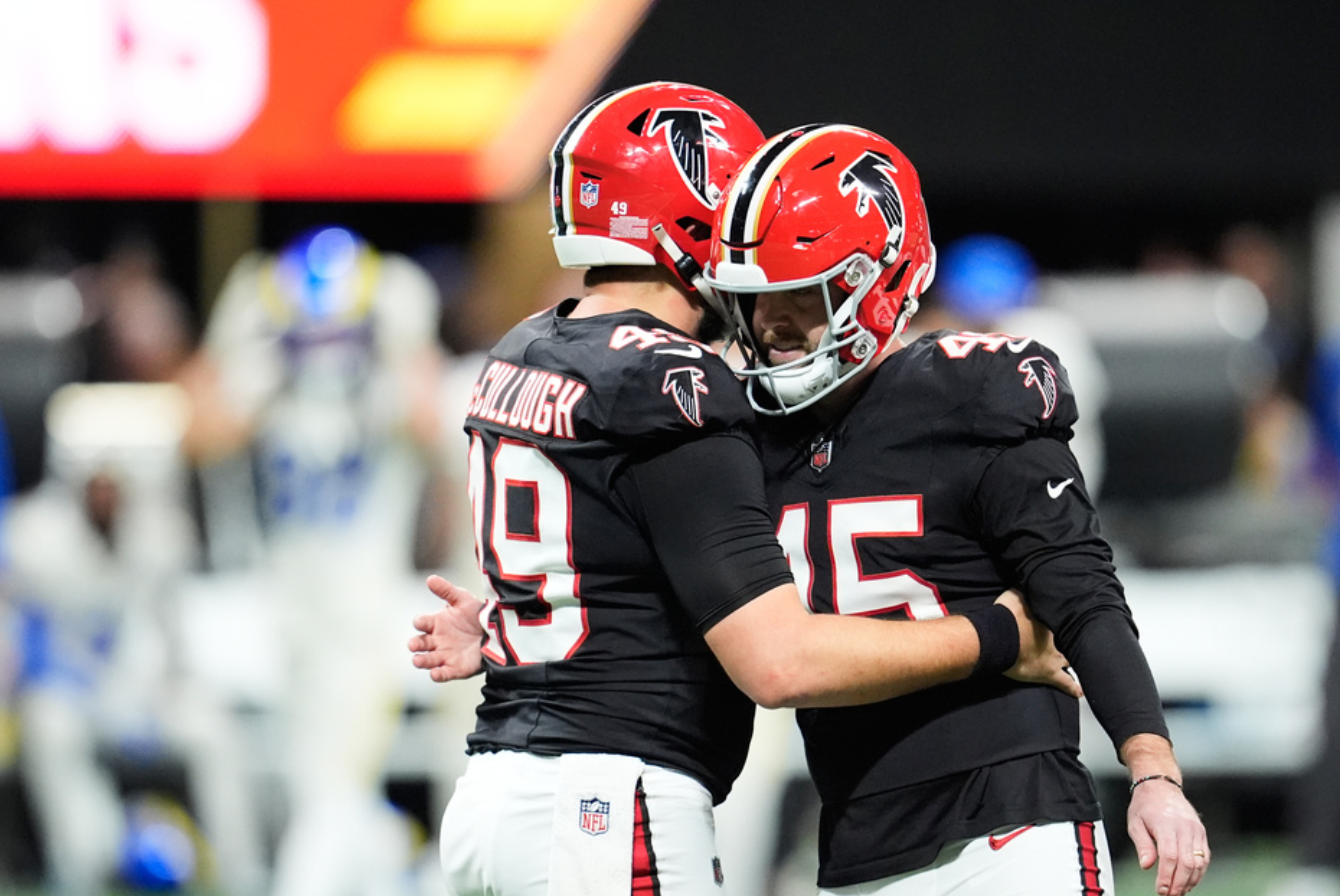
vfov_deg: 2.1
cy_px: 483
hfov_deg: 3.1
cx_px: 720
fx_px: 24626
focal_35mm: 661
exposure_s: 1/2000
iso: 4000
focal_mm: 400
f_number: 2.8
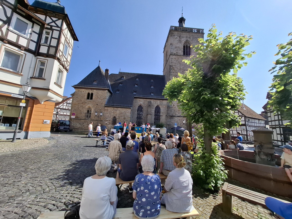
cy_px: 110
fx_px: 110
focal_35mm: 13
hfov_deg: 106.2
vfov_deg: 89.9
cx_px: 146
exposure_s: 1/1364
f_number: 2.2
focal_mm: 1.74
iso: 40
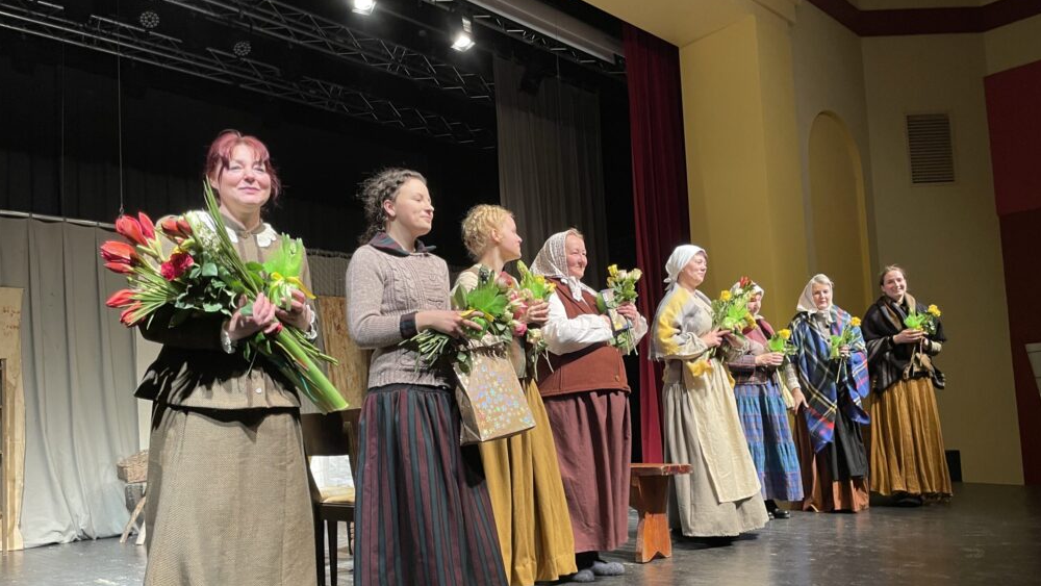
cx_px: 528
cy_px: 355
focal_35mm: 29
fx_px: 801
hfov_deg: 66.1
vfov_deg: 40.0
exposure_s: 1/50
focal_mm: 4.2
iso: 100
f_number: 1.6
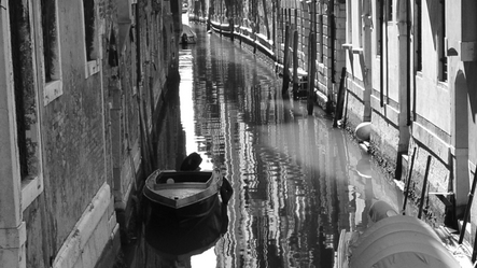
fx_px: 1290
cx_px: 307
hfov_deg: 20.9
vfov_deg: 11.9
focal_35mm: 102
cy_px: 149
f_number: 9
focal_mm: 18
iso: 400
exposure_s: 1/320
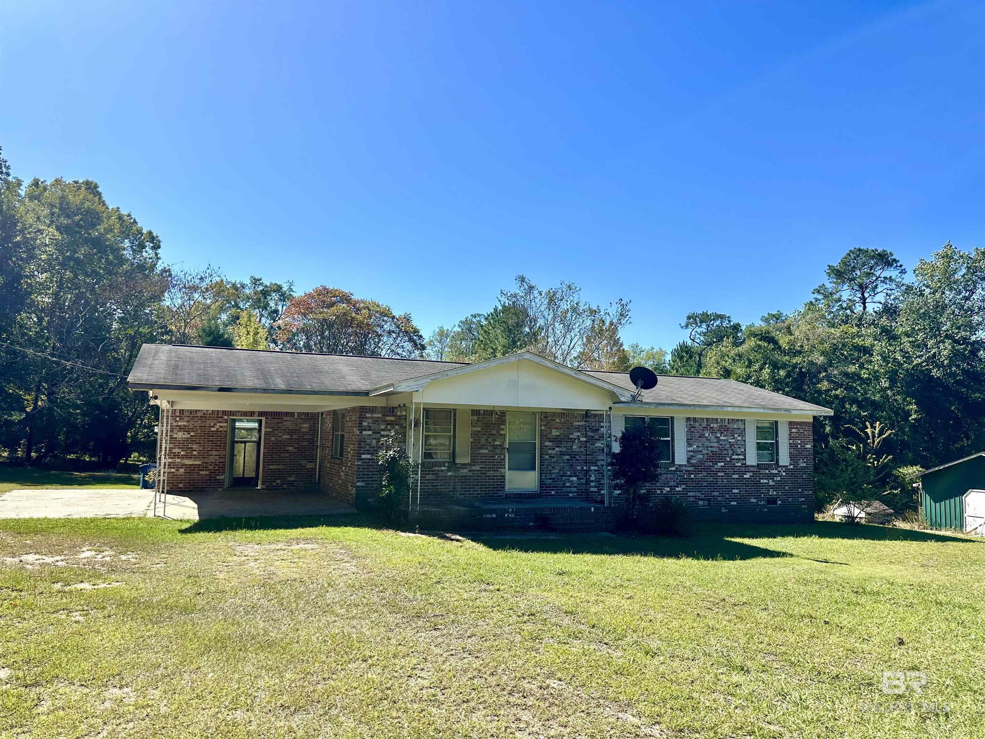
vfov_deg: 56.8
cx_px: 492
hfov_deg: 71.6
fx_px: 683
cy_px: 370
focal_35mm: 24
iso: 80
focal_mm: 6.86
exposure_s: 1/4348
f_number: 1.78
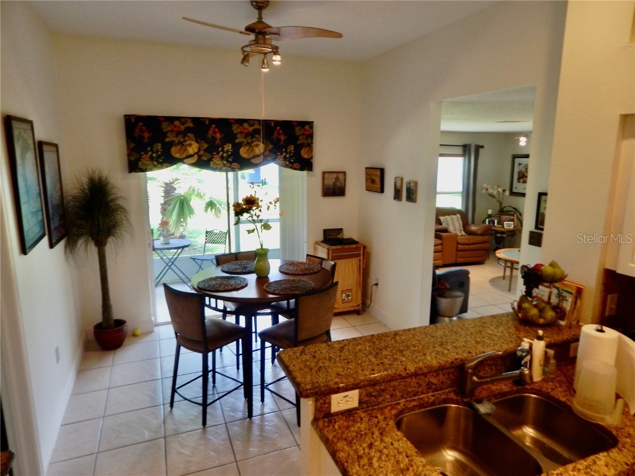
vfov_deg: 61.1
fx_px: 404
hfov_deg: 76.4
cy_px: 238
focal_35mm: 22
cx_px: 318
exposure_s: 1/30
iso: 125
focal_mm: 4
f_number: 3
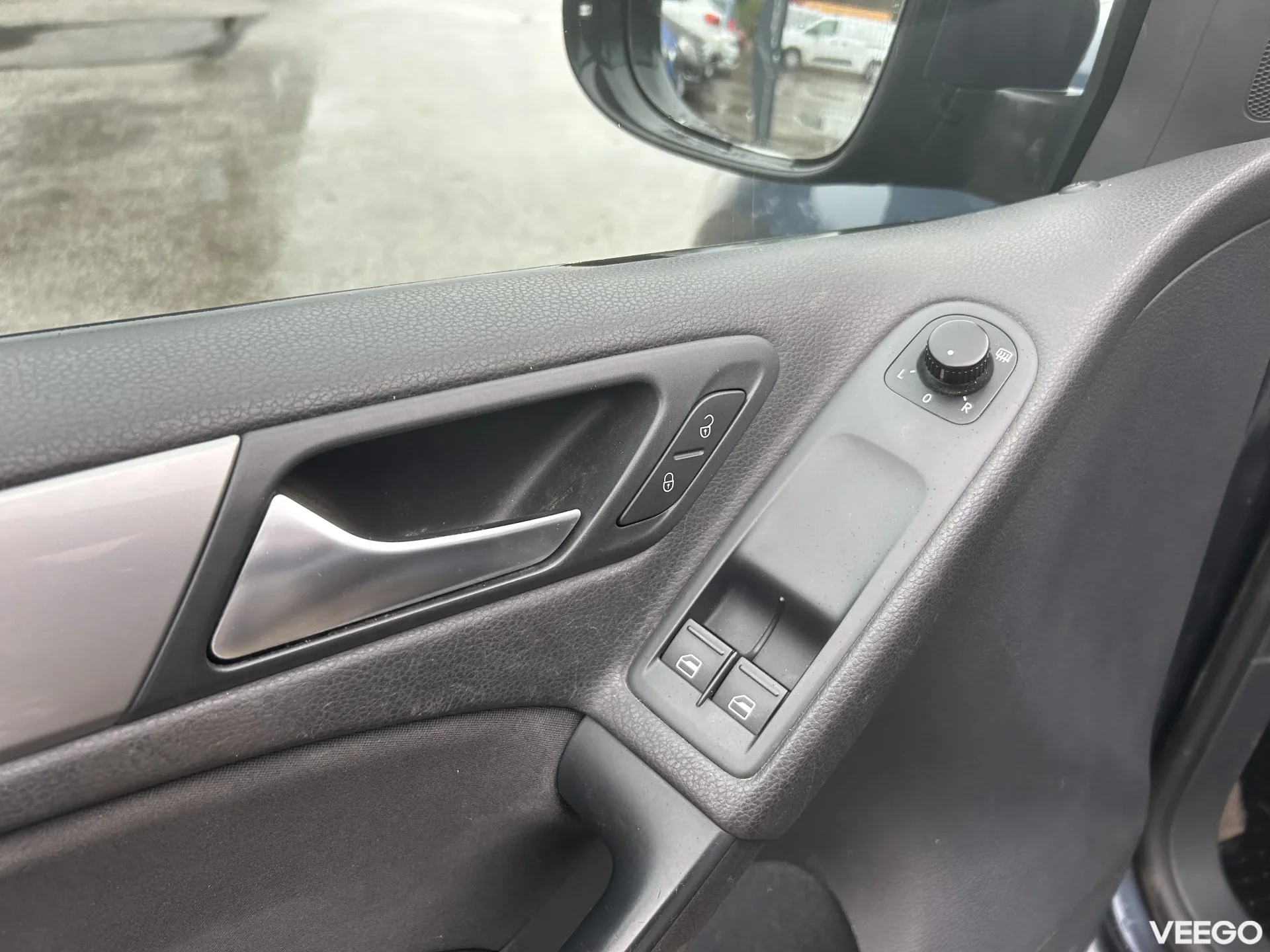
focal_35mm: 26
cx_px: 635
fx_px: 954
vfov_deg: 53.1
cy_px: 476
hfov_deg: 67.3
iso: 100
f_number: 1.5
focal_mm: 5.7
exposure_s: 1/121
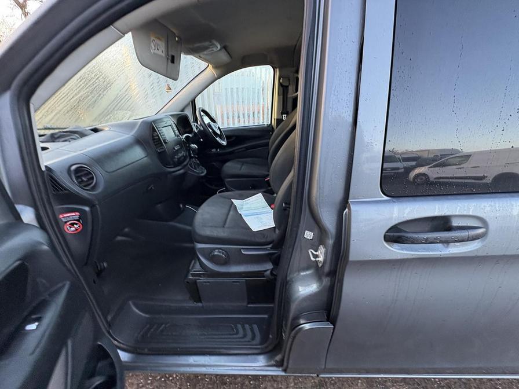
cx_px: 260
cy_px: 194
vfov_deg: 85.7
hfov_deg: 102.1
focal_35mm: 14
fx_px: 210
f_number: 2.2
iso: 200
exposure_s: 1/77
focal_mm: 2.22
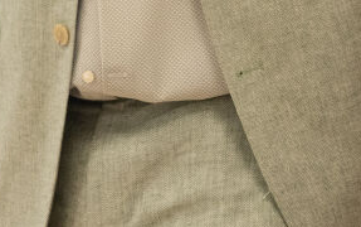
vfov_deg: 5.6
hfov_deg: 9.3
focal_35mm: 225
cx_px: 235
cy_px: -359
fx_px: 2216
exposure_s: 1/250
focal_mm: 36
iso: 1600
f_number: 3.5
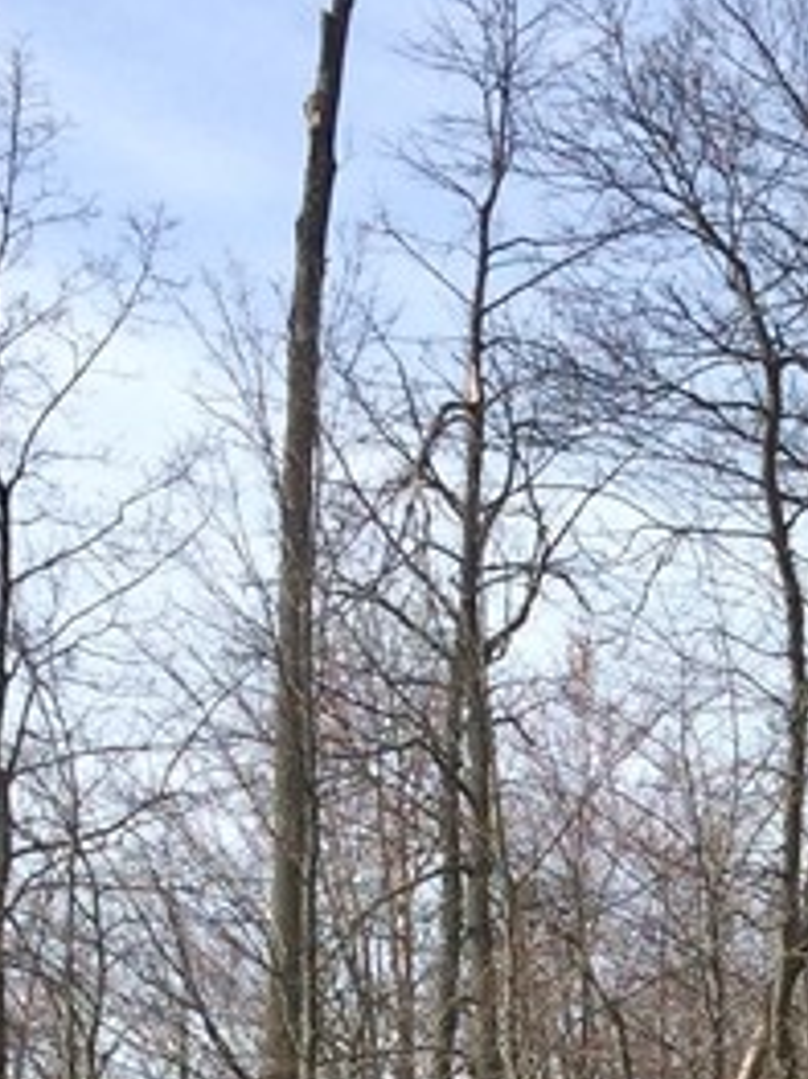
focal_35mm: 113
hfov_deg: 12.1
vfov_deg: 16.2
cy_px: 1534
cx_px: 1411
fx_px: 3520
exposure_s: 1/1466
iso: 32
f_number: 2.2
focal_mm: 4.15
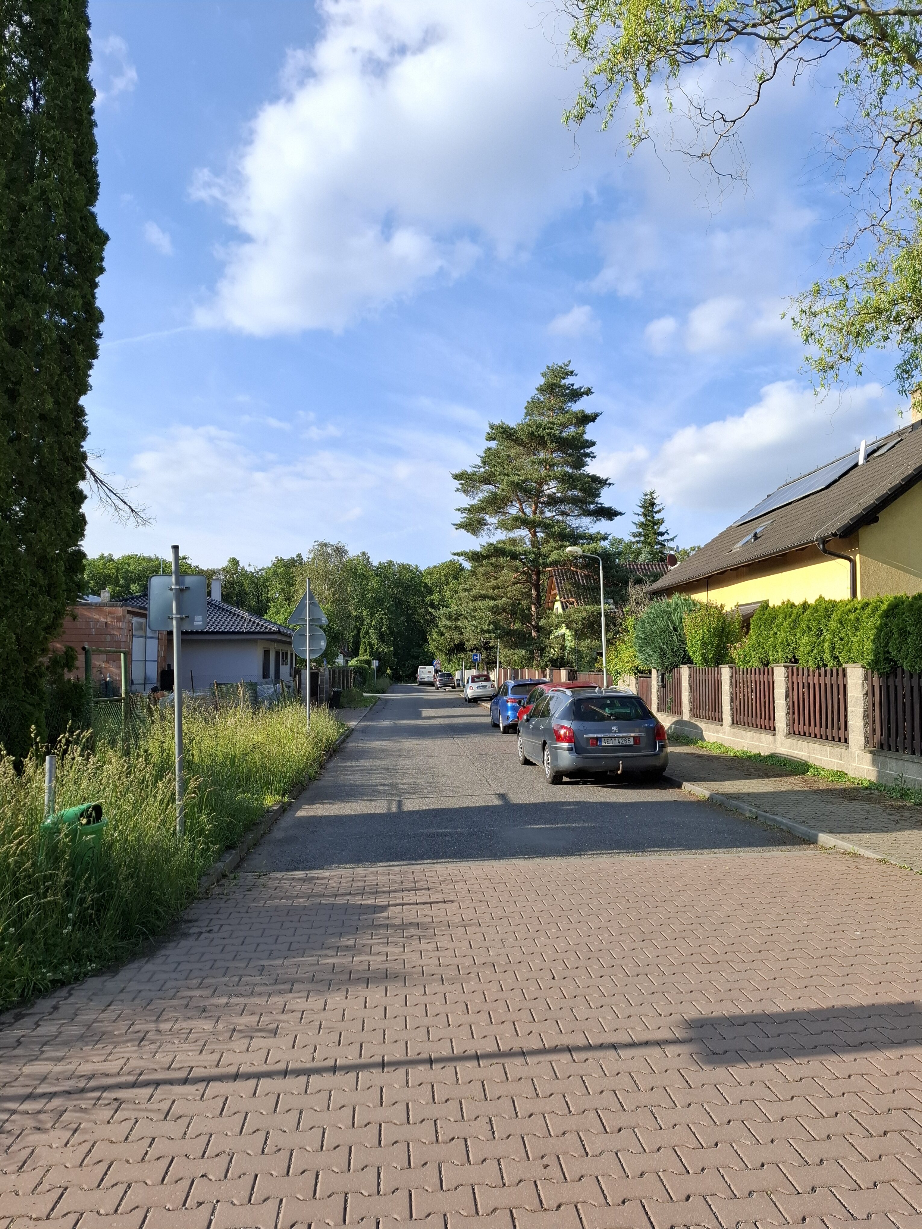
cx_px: 461
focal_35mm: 23
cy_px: 614
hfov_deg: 58.9
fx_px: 817
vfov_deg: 73.9
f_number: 1.8
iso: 50
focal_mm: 5.54
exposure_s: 1/1093
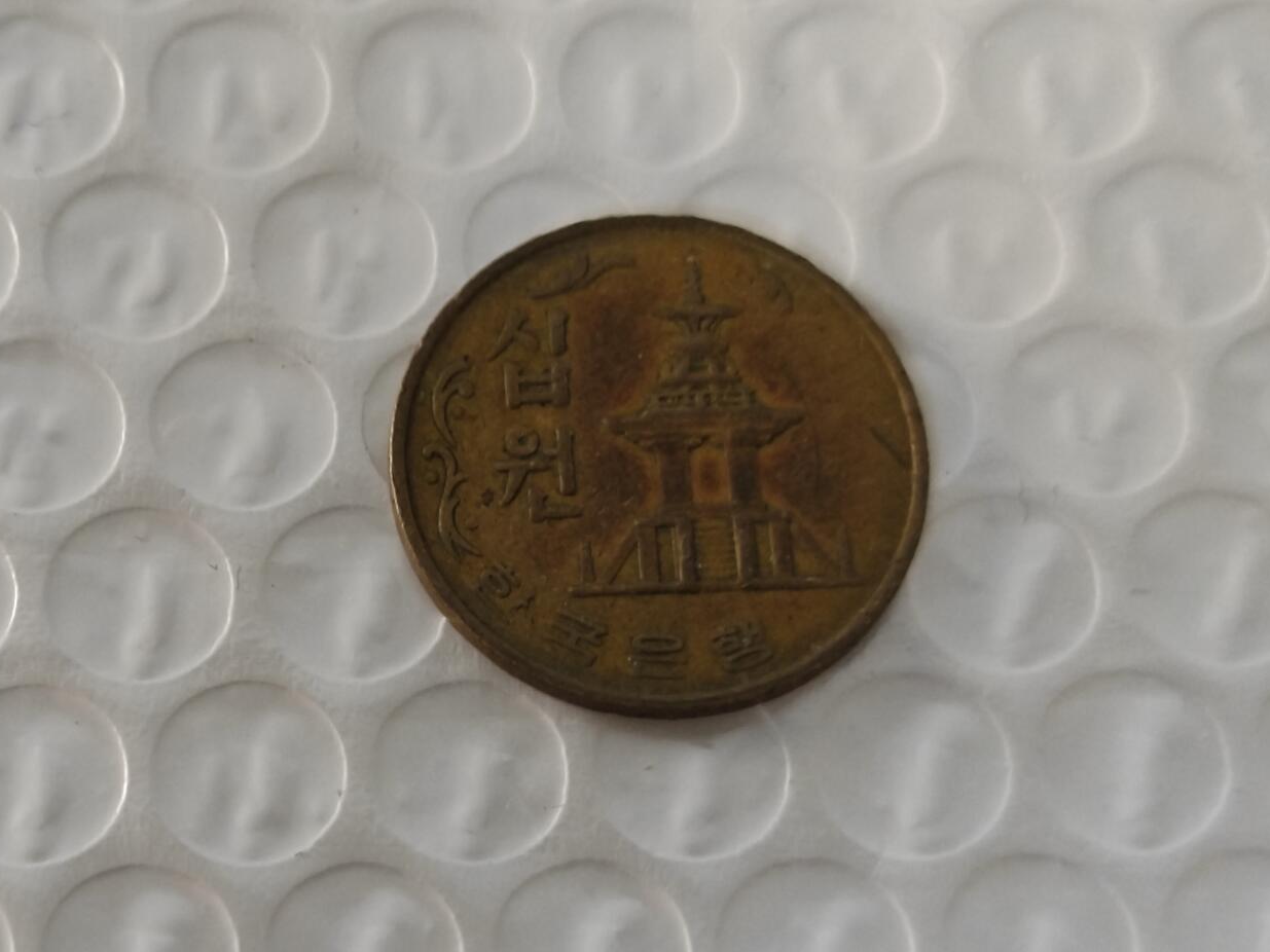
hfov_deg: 23.0
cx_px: 646
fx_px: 3118
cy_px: 473
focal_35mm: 85
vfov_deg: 17.4
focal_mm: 8.7
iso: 640
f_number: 1.9
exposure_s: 1/60
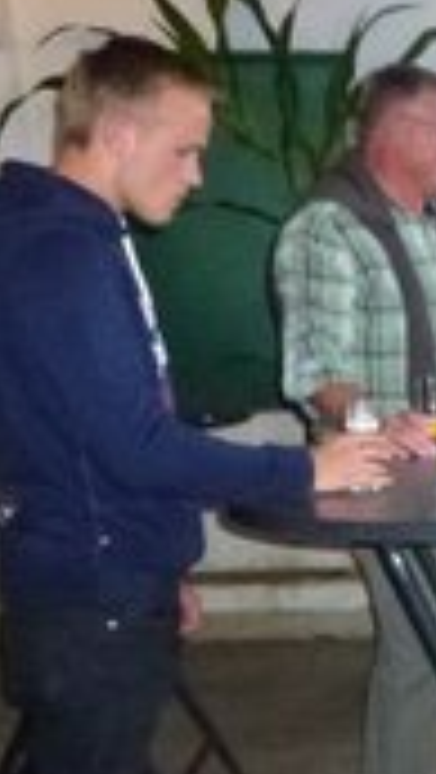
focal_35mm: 73
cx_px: 854
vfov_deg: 28.8
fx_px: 1497
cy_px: 504
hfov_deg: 14.1
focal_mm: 4.3
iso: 800
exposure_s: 1/60
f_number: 3.3
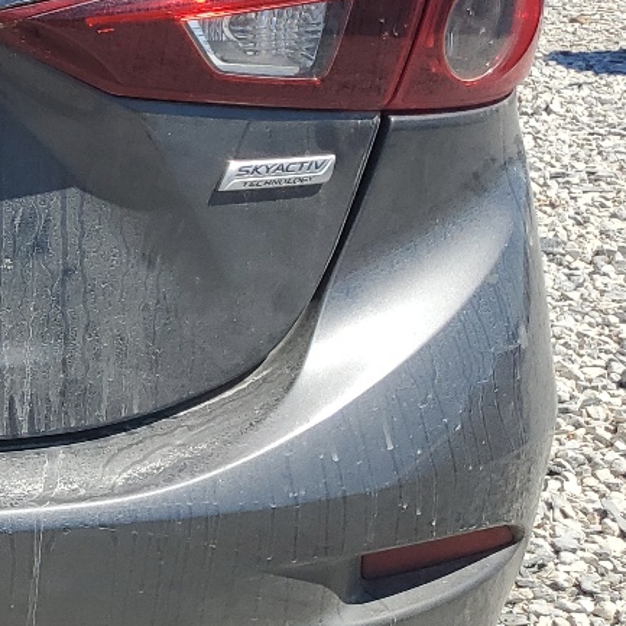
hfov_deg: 17.4
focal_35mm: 85
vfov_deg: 20.4
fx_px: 1739
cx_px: -421
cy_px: 249
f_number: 1.5
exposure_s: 1/3333
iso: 50
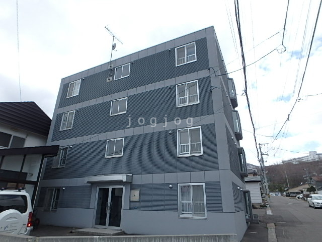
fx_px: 195
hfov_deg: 79.0
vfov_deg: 63.4
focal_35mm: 21
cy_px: 121
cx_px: 161
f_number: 3.5
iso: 125
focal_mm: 3.7
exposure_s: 1/1000
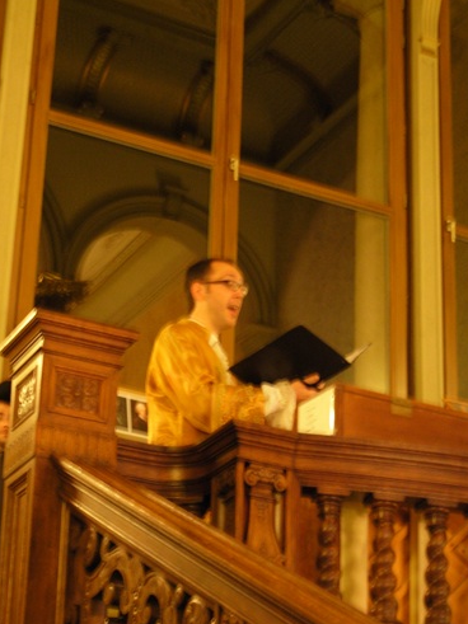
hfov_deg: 14.9
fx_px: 1785
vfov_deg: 19.8
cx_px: 197
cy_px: 404
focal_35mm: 99
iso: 200
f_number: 3.6
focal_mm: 12.5
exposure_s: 1/2.3
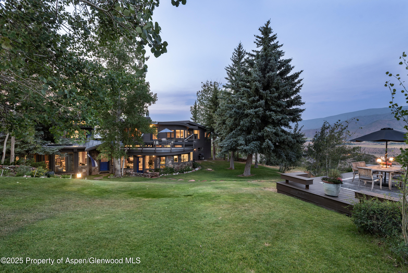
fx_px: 193
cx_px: 204
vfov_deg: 70.5
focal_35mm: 17
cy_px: 136
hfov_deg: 93.3
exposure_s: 1/3
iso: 400
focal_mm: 17
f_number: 7.1
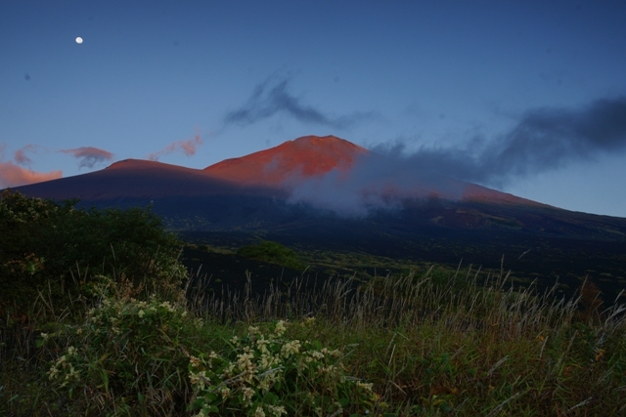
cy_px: 208
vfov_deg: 37.9
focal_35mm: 35
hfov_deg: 54.4
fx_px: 609
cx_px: 313
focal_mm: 35
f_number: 11
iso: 100
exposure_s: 1/10
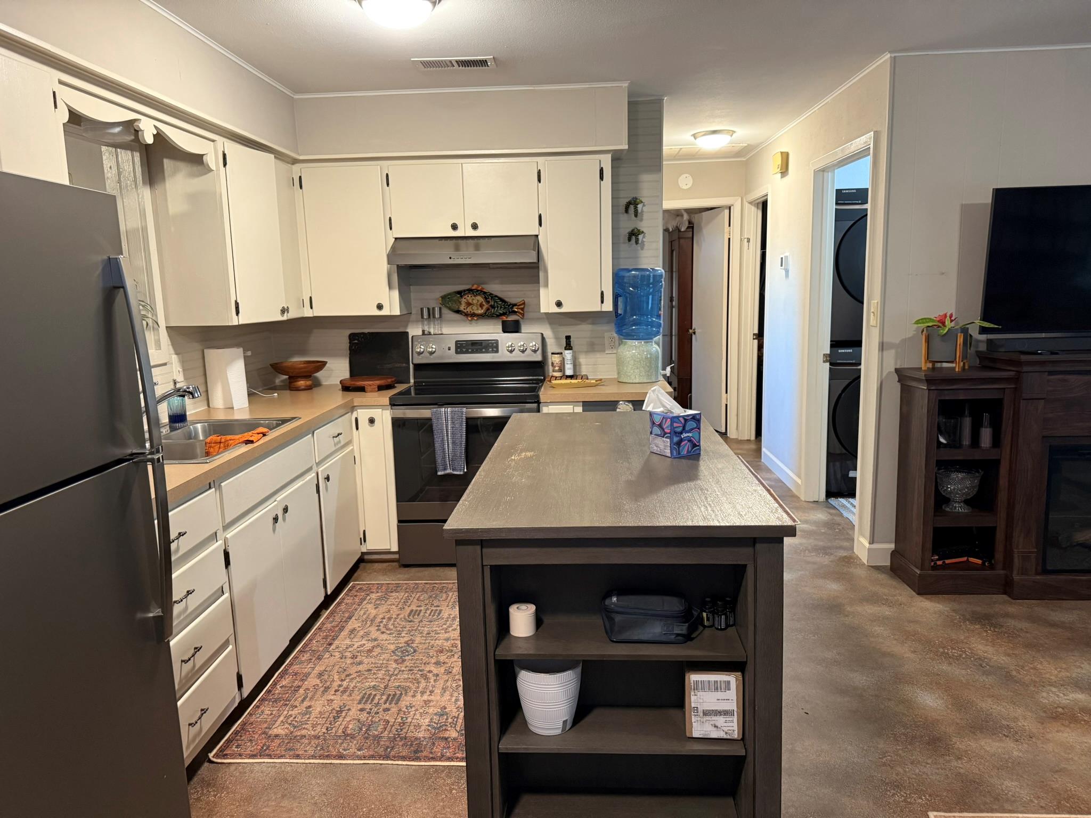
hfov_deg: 71.6
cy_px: 409
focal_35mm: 24
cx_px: 546
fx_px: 756
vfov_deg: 56.8
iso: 400
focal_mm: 6.76
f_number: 1.78
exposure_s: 1/60
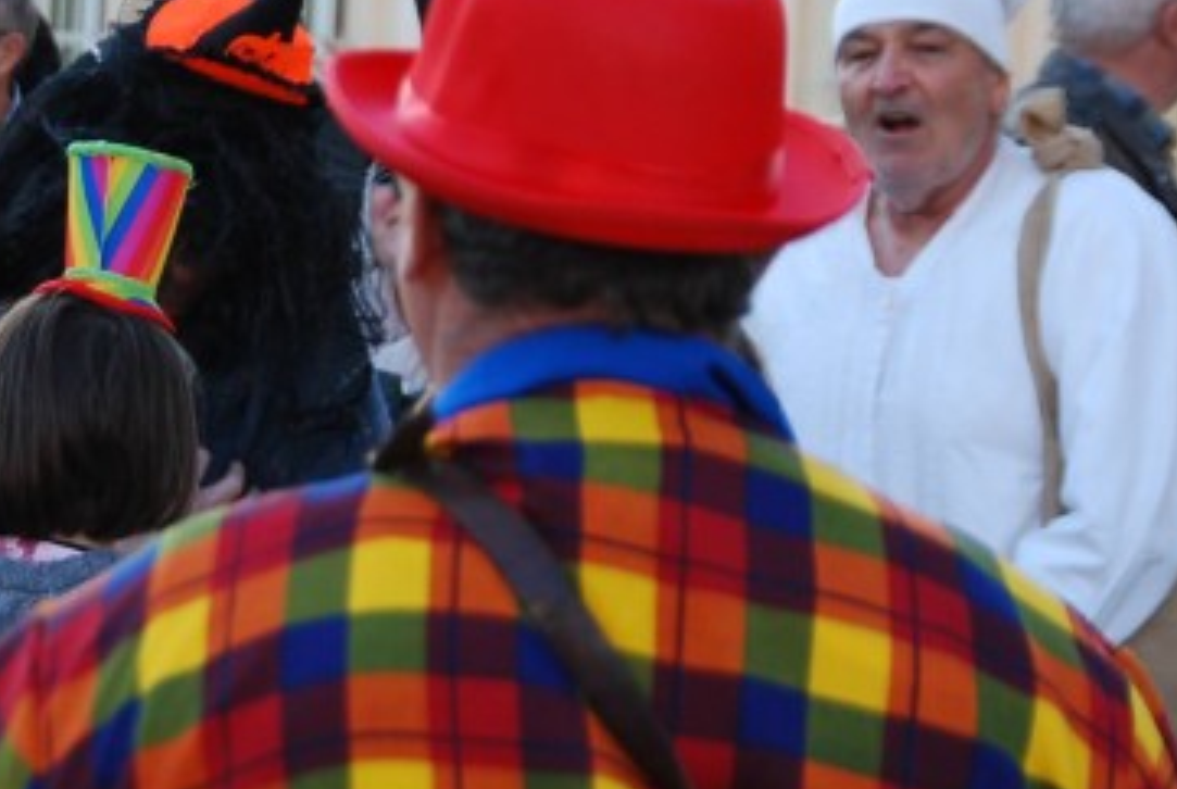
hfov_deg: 7.9
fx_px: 8514
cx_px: 2
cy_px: 98
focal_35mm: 260
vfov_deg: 5.3
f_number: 5
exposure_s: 1/125
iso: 400
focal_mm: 70
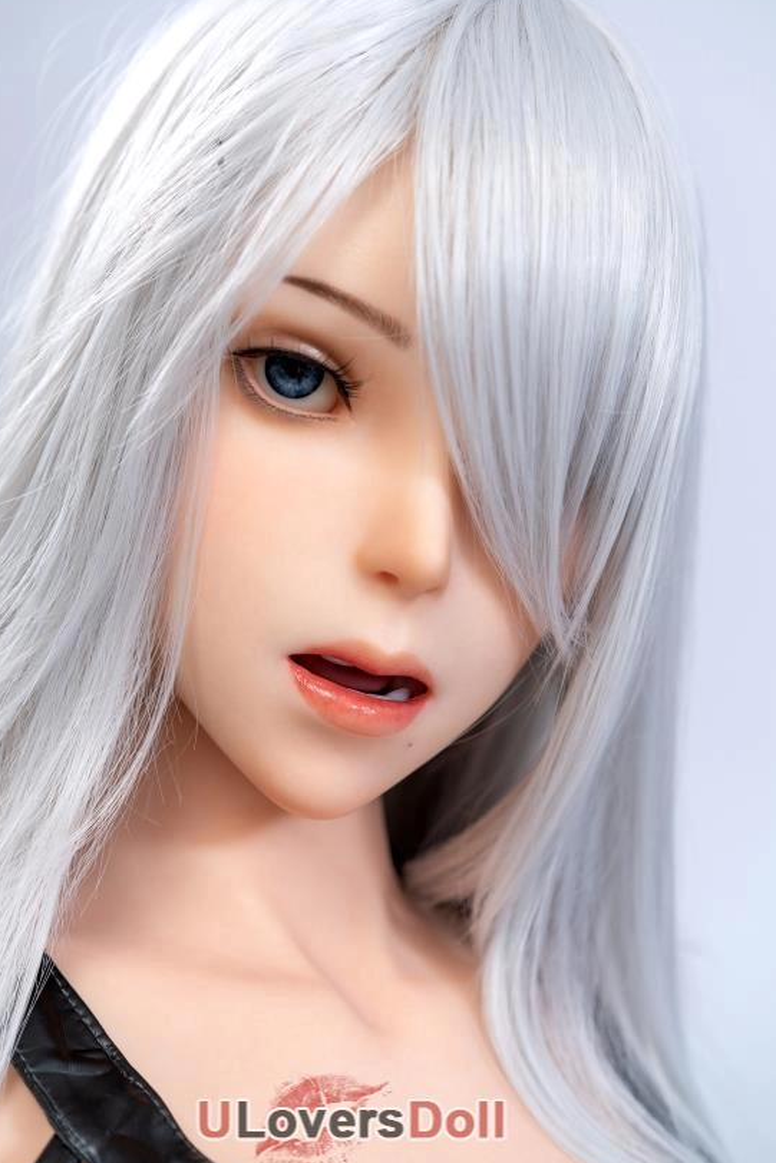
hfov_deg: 22.3
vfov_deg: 32.9
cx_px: 351
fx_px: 1971
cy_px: 535
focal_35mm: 61
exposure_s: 1/125
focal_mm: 55
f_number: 3.5
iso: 125
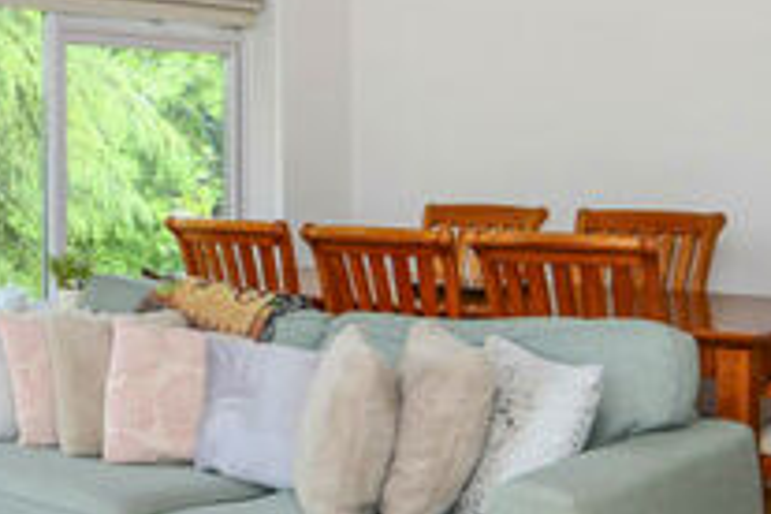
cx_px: -149
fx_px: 1306
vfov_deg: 22.2
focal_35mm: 61
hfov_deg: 28.6
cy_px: 166
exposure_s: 1/60
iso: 500
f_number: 9
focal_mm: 18
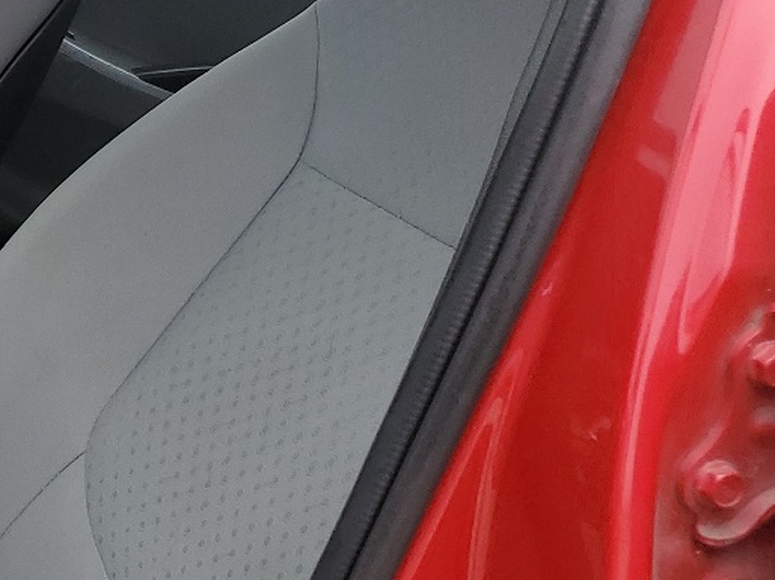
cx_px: -323
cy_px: 256
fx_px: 1813
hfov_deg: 21.1
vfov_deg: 18.2
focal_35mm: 81
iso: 50
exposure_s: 1/588
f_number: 1.5
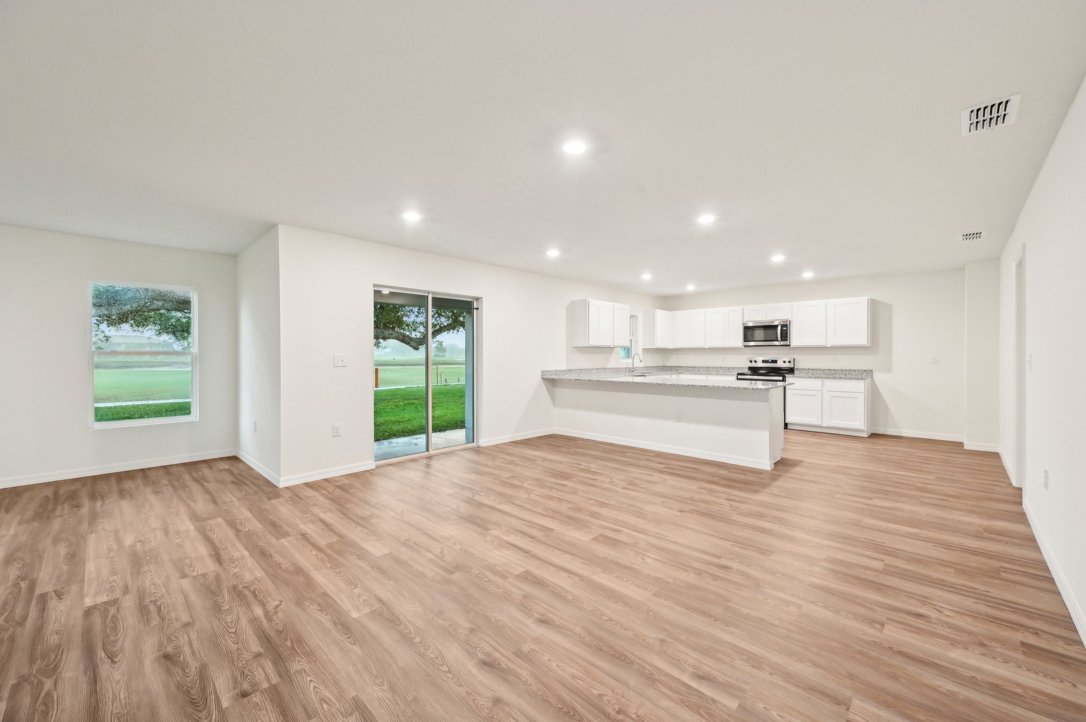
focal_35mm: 14
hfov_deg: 104.3
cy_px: 361
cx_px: 543
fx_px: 422
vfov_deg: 81.1
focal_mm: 14
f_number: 8
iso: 400
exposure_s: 1/13
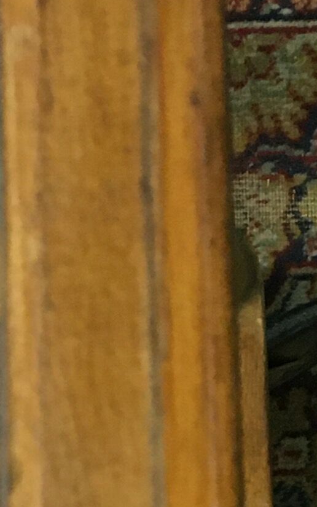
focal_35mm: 150
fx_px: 2074
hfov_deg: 8.7
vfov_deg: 13.7
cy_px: 522
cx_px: 172
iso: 200
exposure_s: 1/25
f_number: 2.2
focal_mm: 4.15
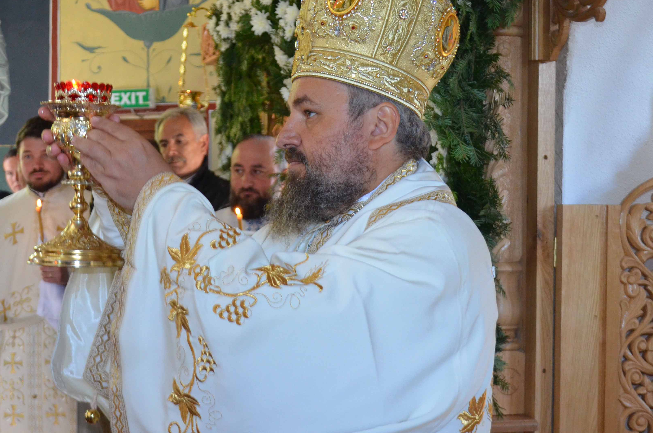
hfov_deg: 30.1
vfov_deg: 20.3
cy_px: 226
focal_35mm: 67
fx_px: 1209
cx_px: 256
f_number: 4.5
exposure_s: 1/60
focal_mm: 29
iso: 1400
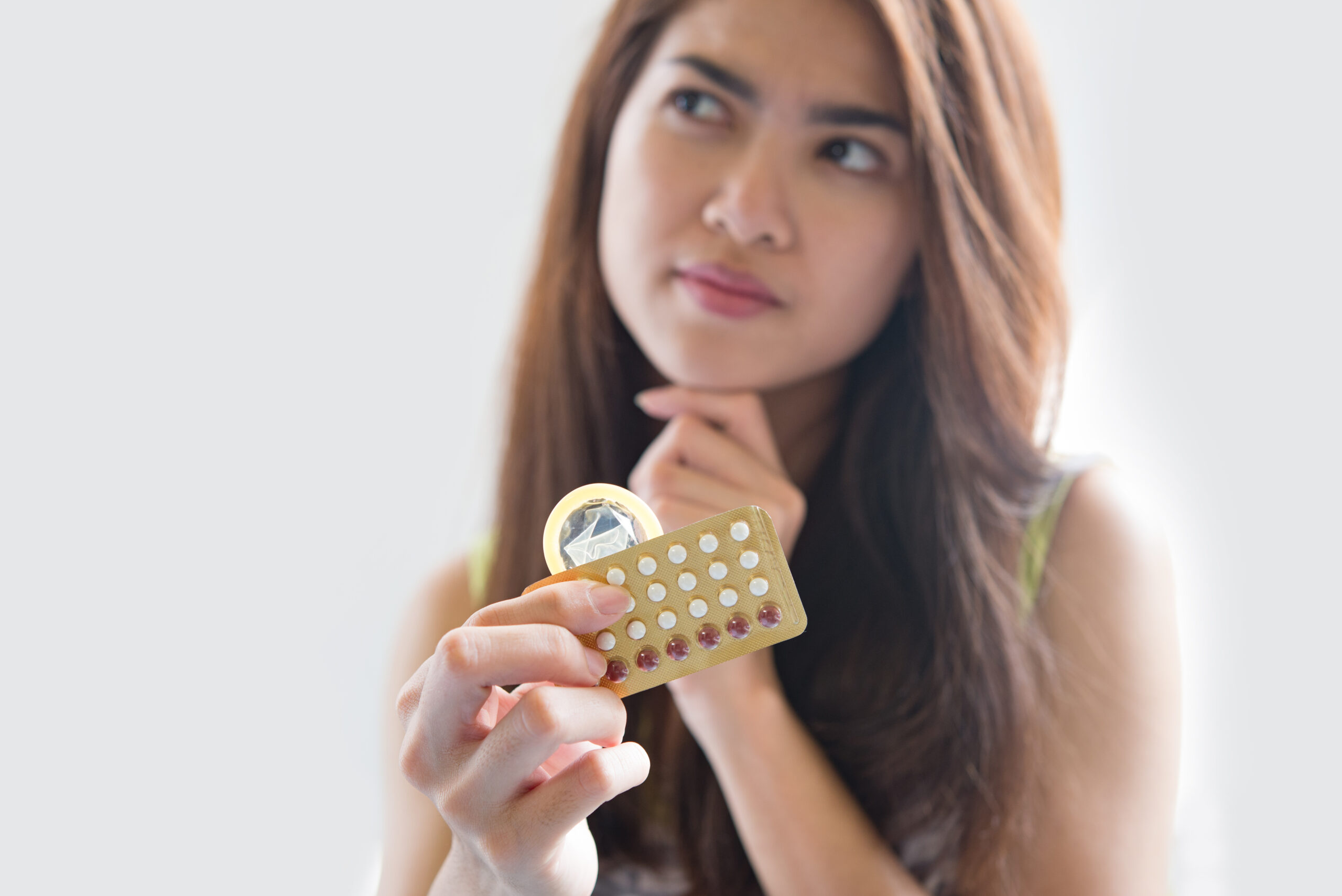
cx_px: 671
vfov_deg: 22.6
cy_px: 448
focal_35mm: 60
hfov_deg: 33.4
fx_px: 2237
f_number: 4.5
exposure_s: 1/100
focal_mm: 60
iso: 400
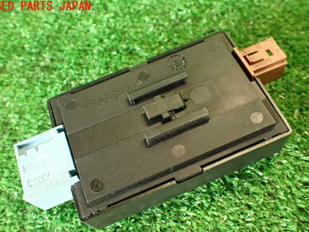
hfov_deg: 51.3
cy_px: 130
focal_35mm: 36
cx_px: 159
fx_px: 321
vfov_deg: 39.6
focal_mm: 5.79
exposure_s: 1/30
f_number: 2.4
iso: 320
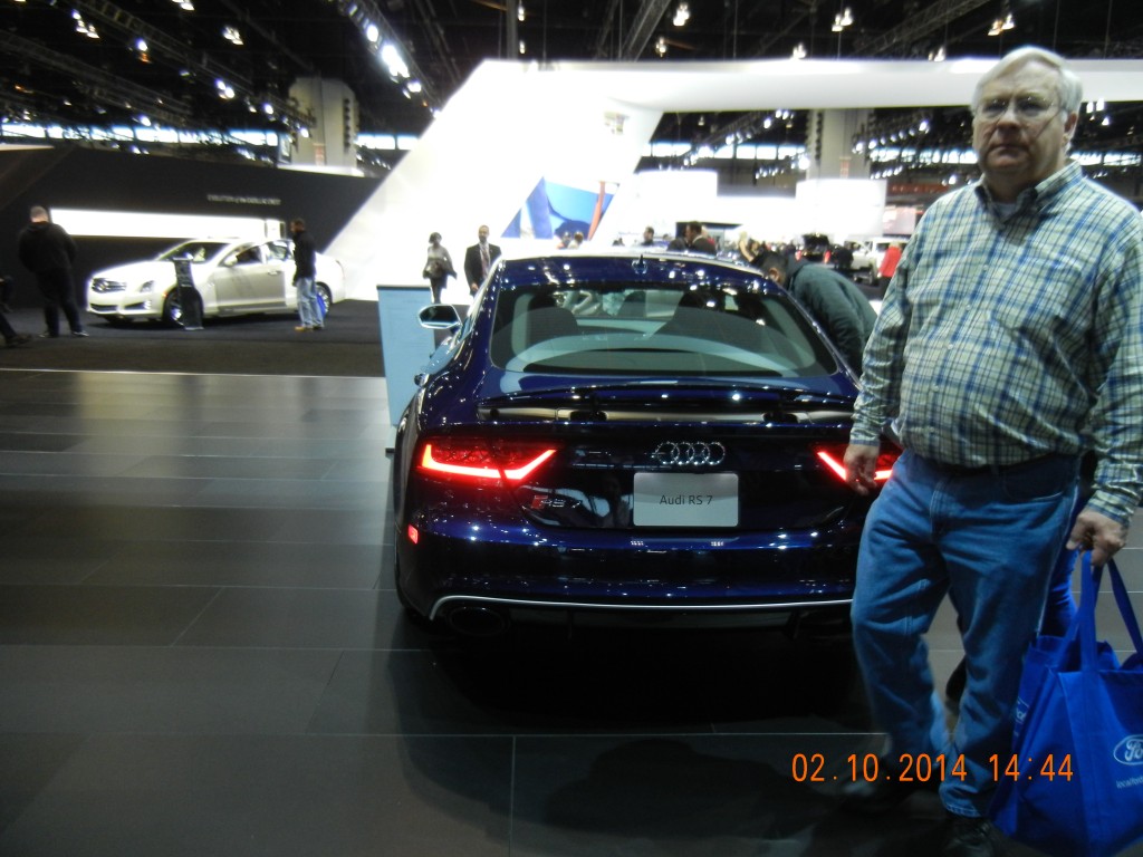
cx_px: 572
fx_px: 991
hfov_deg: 60.0
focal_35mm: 30
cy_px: 428
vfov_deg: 46.8
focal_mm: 5.4
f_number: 3.5
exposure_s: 1/58.4
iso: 400
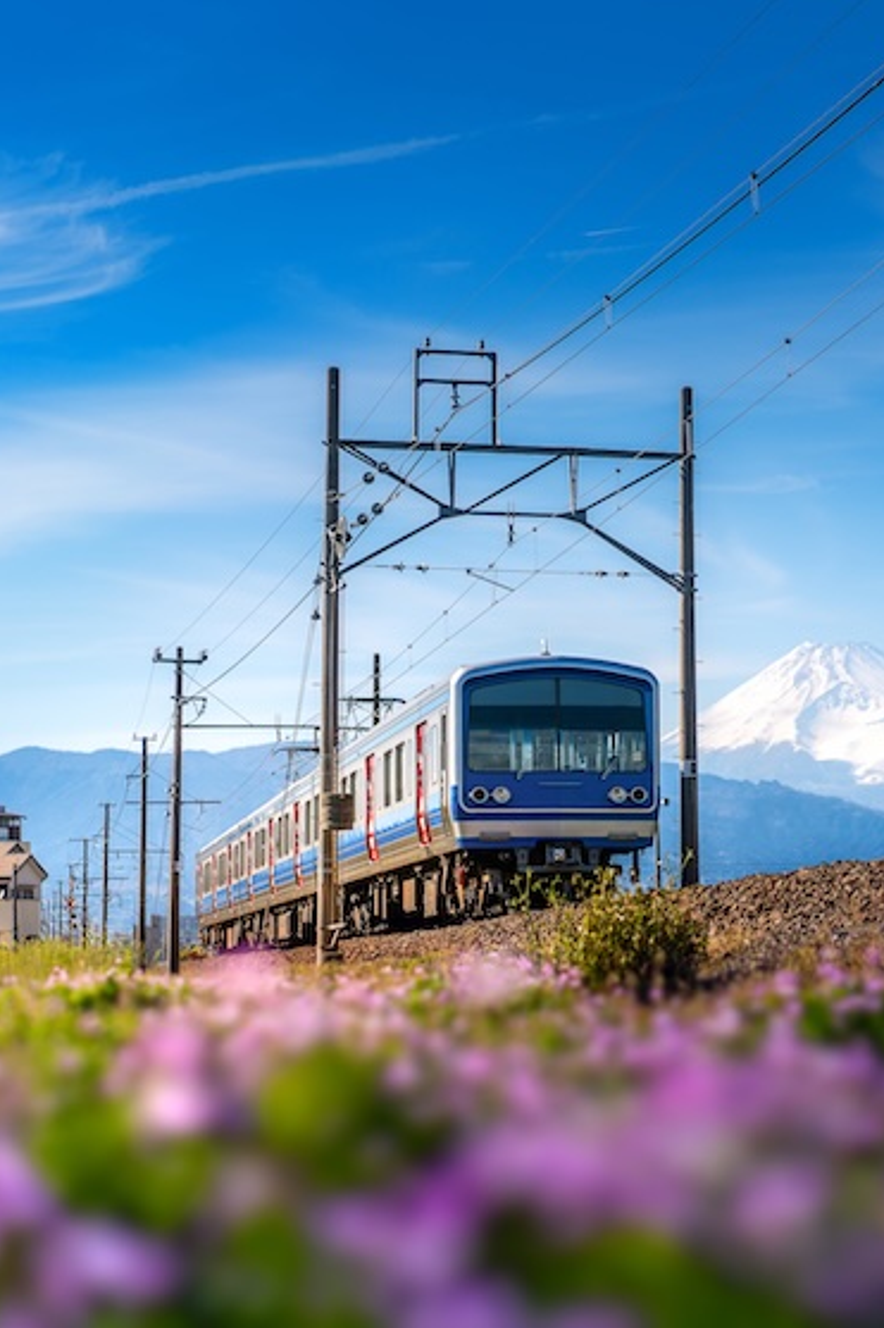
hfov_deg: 16.3
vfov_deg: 24.5
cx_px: 765
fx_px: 3059
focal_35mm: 83
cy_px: 665
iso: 50
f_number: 2.5
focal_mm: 55
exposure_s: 1/2000
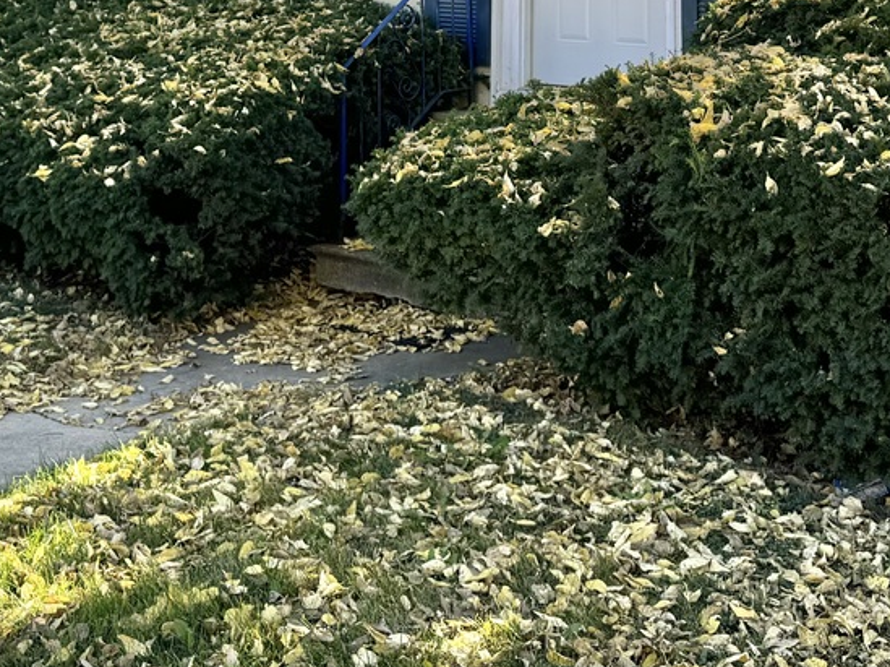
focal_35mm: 63
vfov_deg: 21.1
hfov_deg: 30.7
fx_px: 1619
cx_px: 425
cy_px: -198
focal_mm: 6.76
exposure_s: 1/664
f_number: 1.78
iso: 80
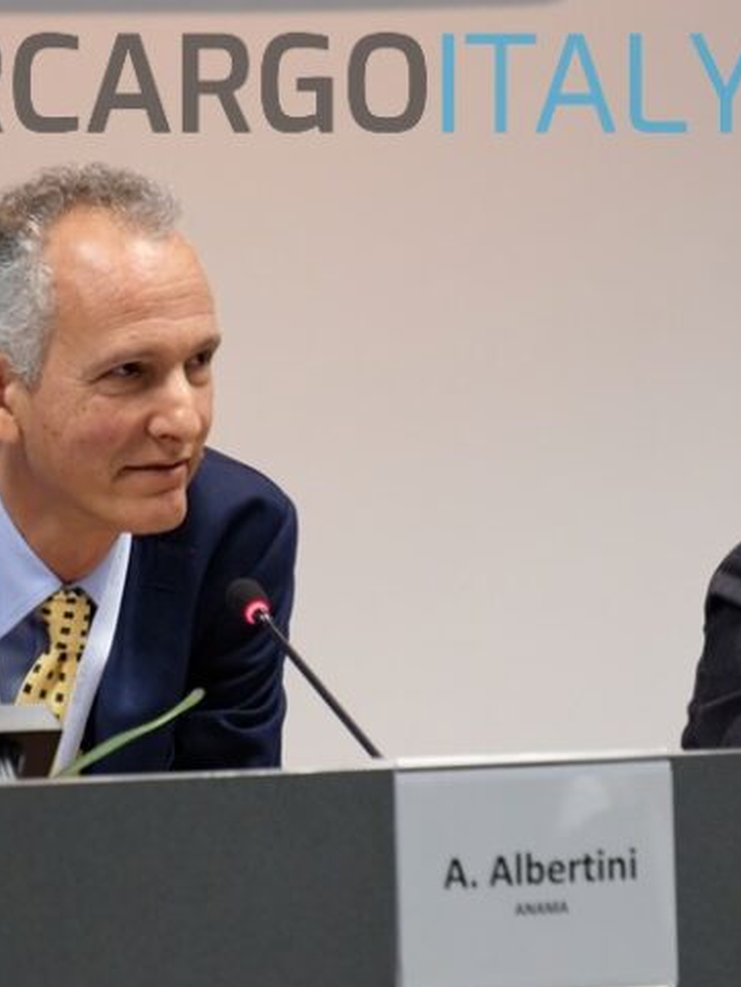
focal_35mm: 342
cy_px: 492
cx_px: 273
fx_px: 9757
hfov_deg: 4.3
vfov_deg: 5.8
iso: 3200
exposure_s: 1/125
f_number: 4.5
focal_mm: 148.5
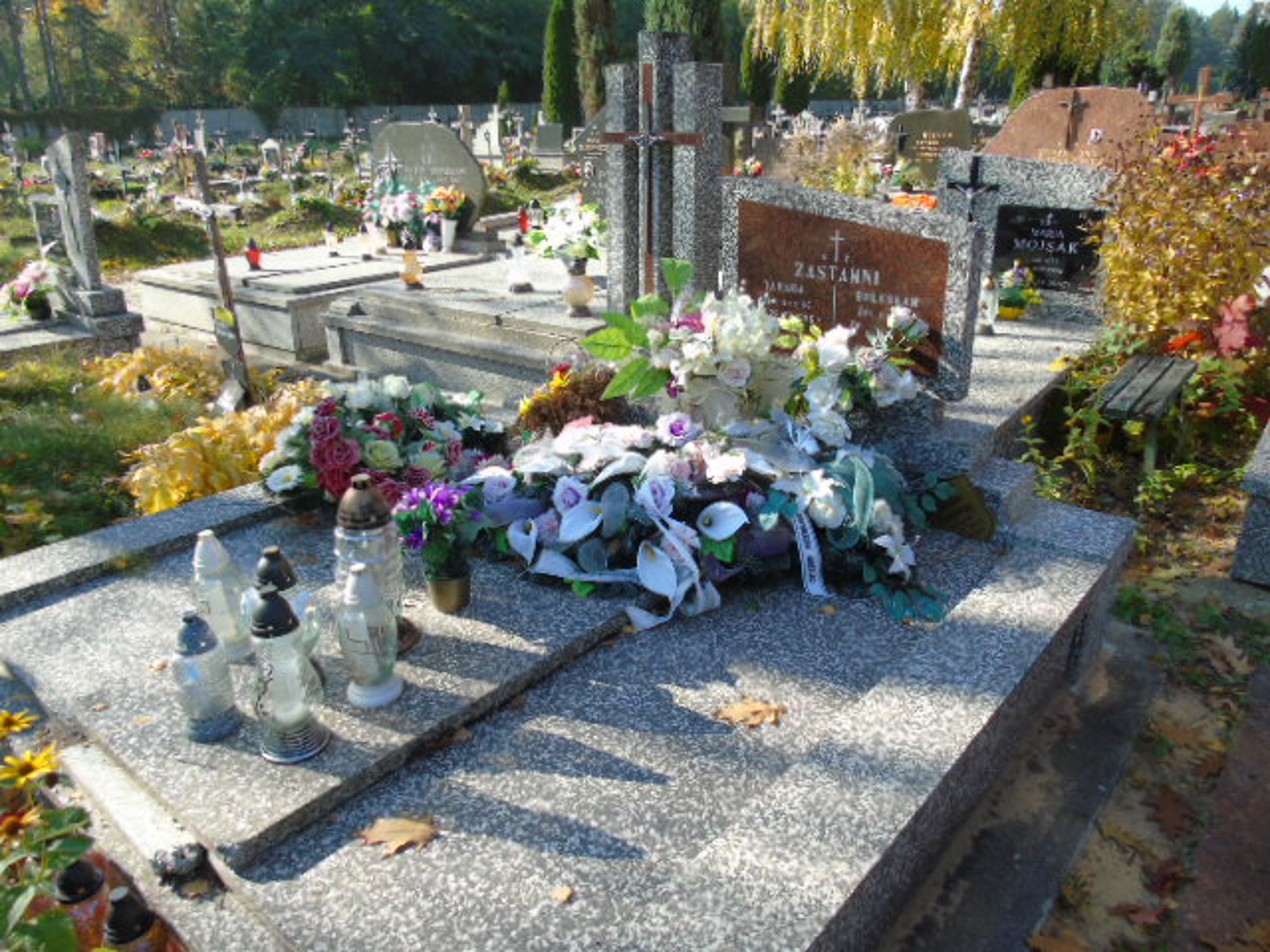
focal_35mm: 25
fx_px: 917
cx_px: 635
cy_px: 476
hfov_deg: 69.4
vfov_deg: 54.9
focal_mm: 4.4
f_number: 3.4
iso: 80
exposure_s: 1/250
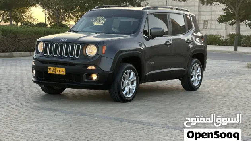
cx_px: 124
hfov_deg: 25.0
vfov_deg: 14.2
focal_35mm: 85
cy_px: 57
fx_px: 566
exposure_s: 1/121
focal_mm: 9
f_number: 2.8
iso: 50
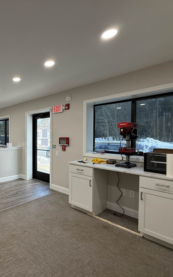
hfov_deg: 51.1
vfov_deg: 85.1
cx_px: 10
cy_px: 140
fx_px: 151
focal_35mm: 20
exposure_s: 1/120
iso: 125
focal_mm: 2.22
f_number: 2.2
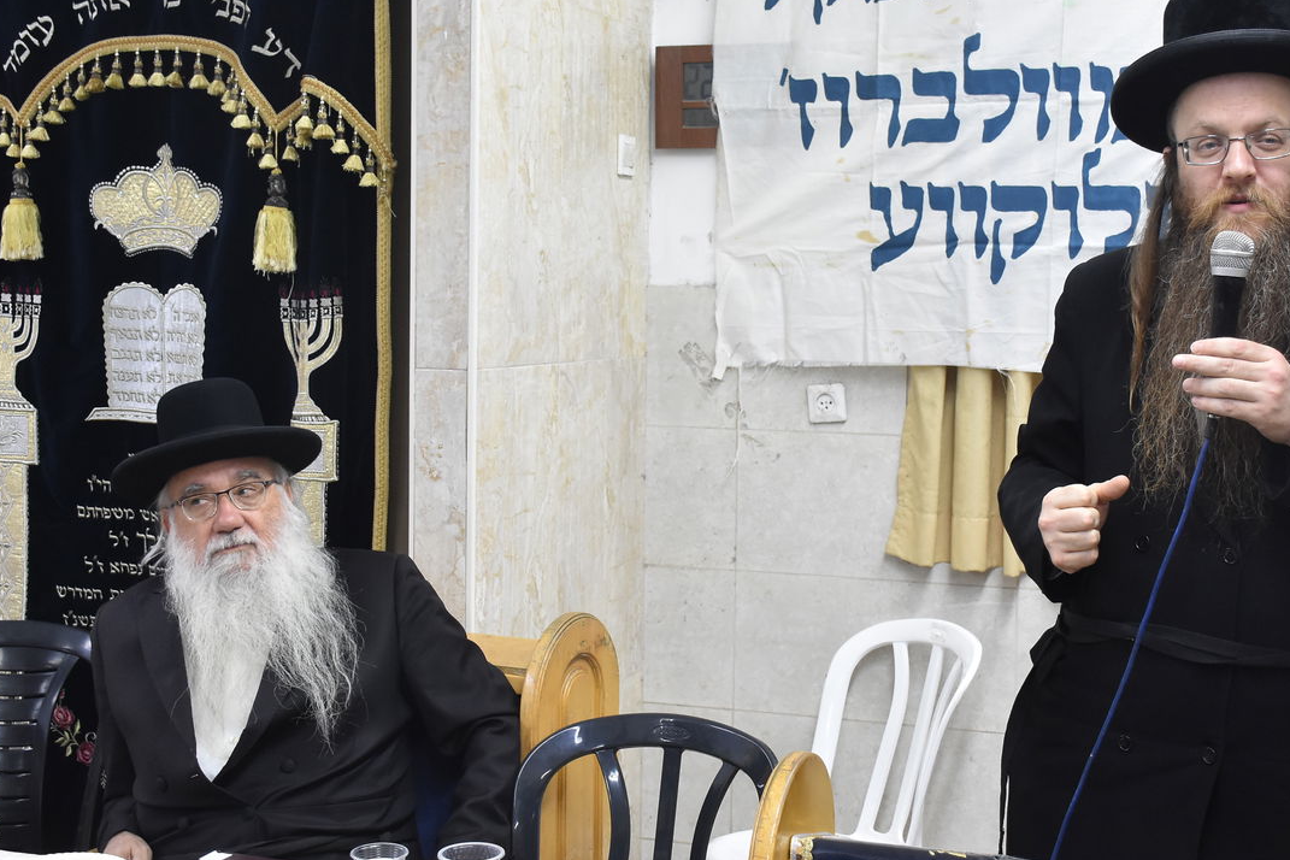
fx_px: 1827
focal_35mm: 51
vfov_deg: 26.5
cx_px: 749
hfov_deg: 38.8
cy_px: 413
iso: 1600
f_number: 5.6
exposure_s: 1/100
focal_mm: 26
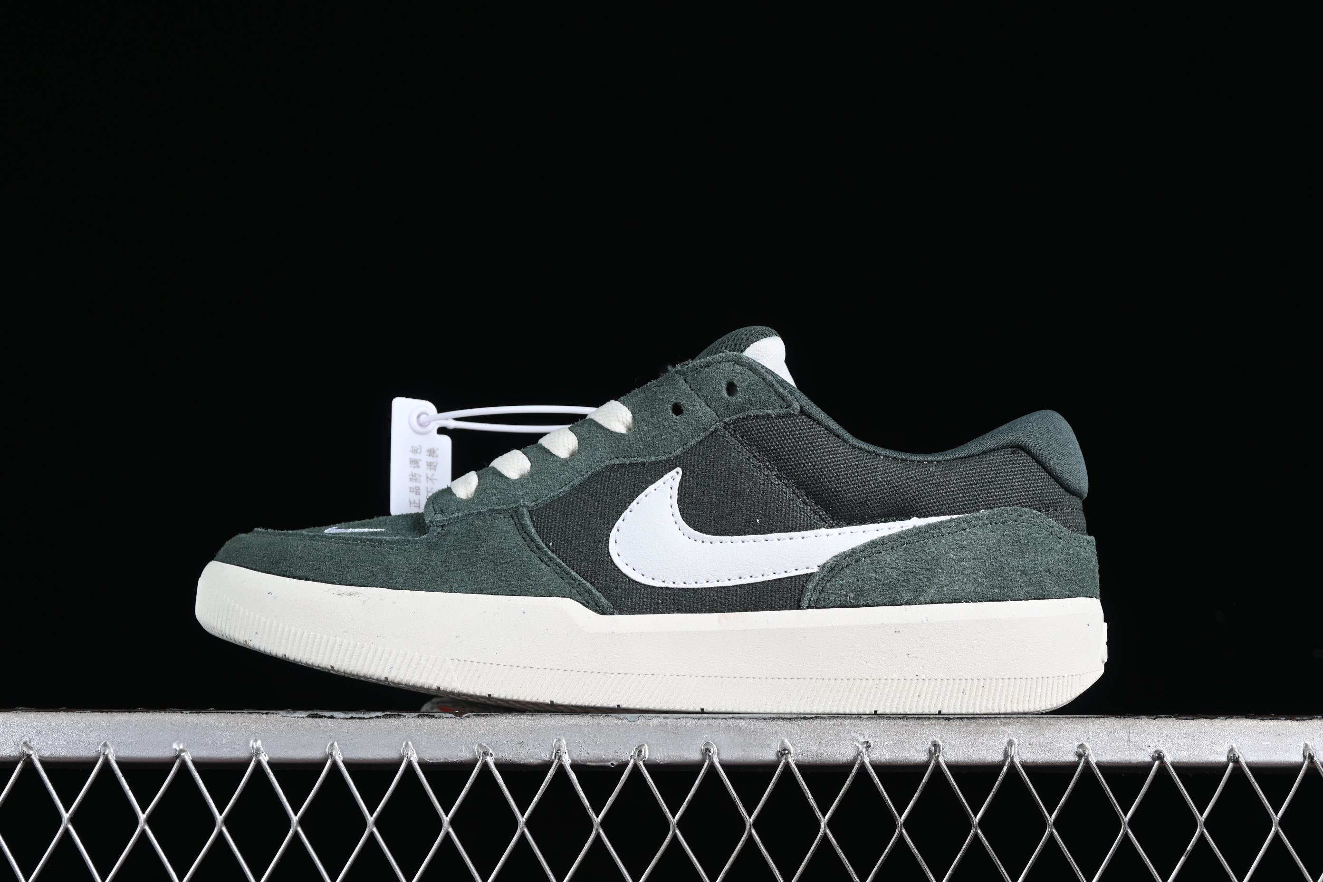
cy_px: 441
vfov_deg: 18.2
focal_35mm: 75
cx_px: 662
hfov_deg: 27.0
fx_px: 2756
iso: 160
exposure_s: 1/80
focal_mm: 50
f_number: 7.1
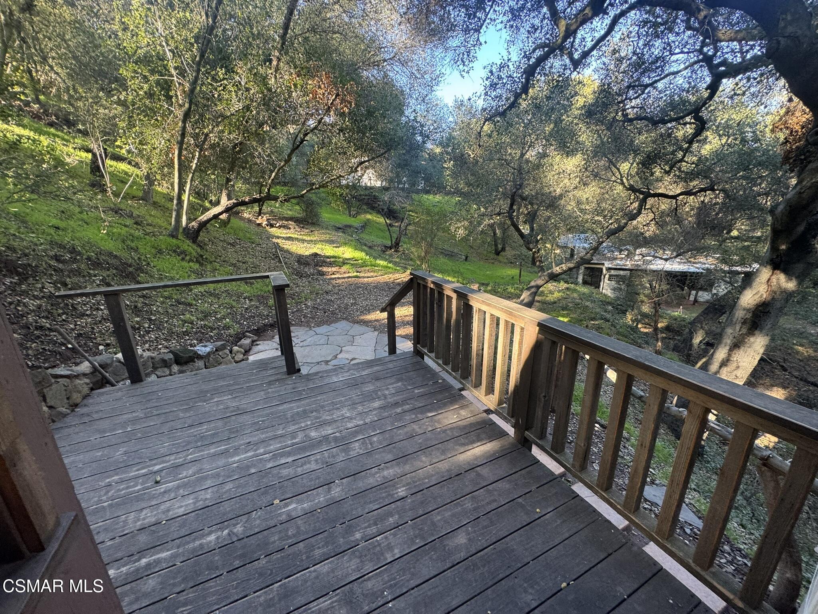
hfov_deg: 102.1
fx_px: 331
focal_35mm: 14
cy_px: 307
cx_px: 409
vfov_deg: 85.7
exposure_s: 1/99
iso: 160
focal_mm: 2.22
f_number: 2.2
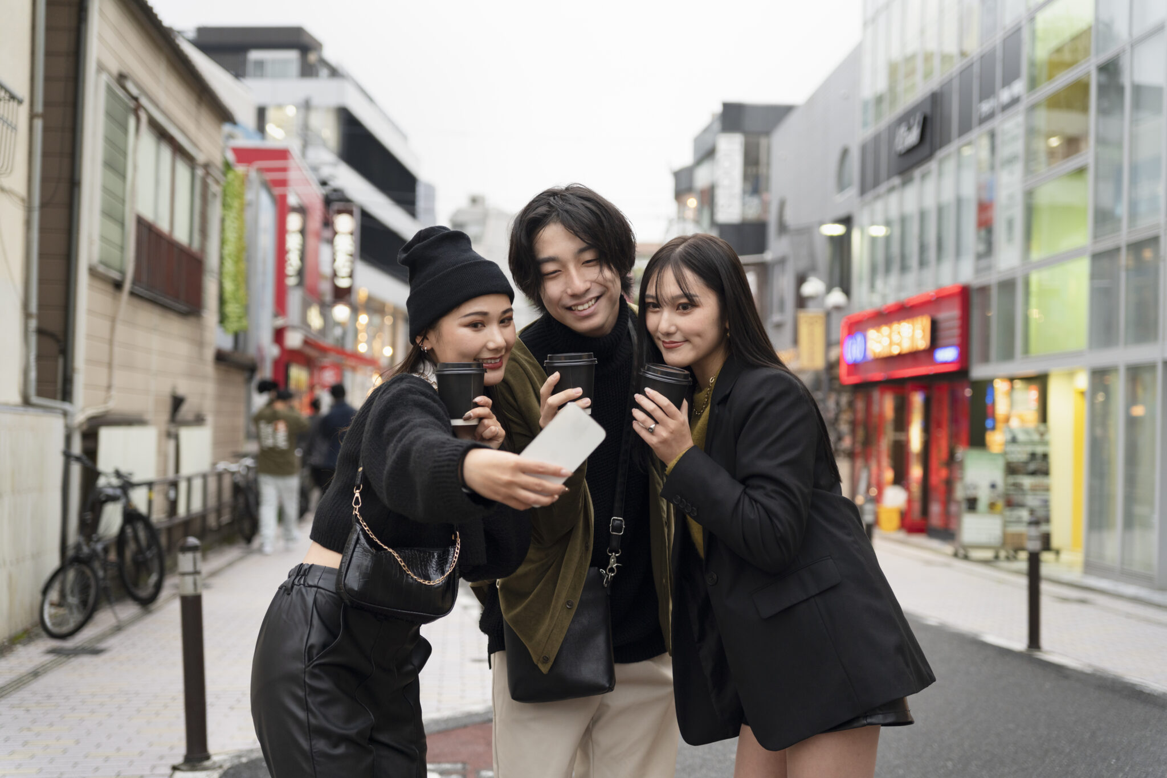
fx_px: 1627
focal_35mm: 50
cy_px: 389
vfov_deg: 26.9
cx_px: 584
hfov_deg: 39.4
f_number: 2.8
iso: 500
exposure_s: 1/125
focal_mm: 50.2
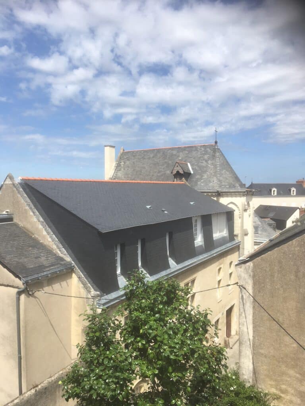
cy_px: 203
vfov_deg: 61.7
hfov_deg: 48.2
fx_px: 341
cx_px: 152
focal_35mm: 29
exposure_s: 1/1304
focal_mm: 4.15
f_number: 2.2
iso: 25
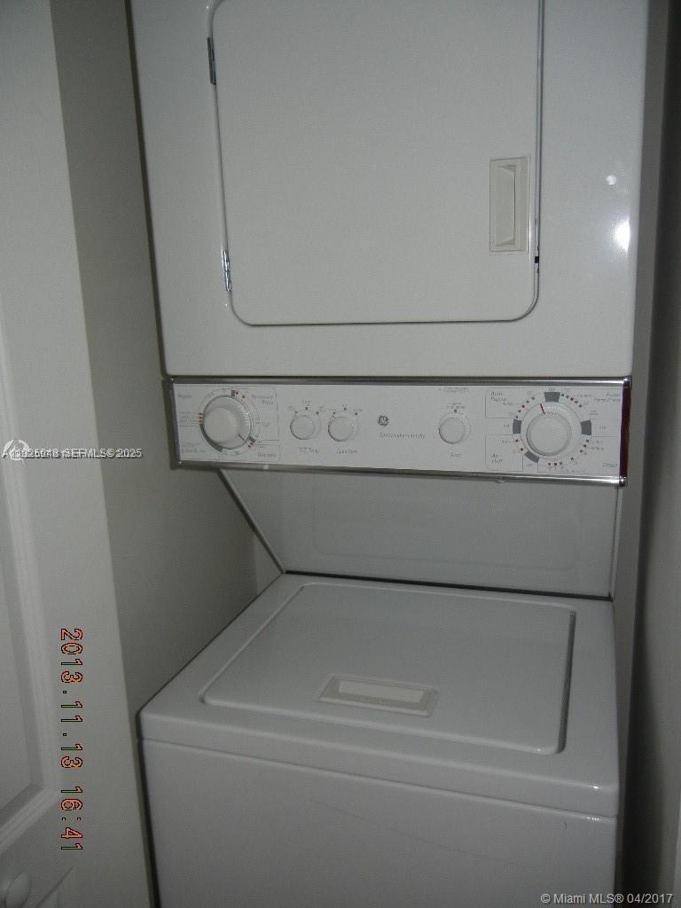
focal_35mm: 30
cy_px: 454
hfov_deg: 46.8
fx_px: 787
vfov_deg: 60.0
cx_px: 340
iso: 200
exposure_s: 1/30
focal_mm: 5.4
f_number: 3.5
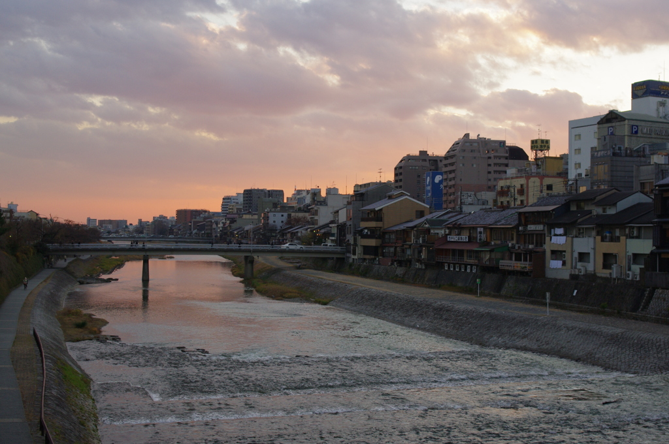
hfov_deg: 42.8
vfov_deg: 29.2
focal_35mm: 46
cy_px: 222
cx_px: 334
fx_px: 854
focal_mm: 31
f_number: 5.6
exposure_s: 1/250
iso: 400
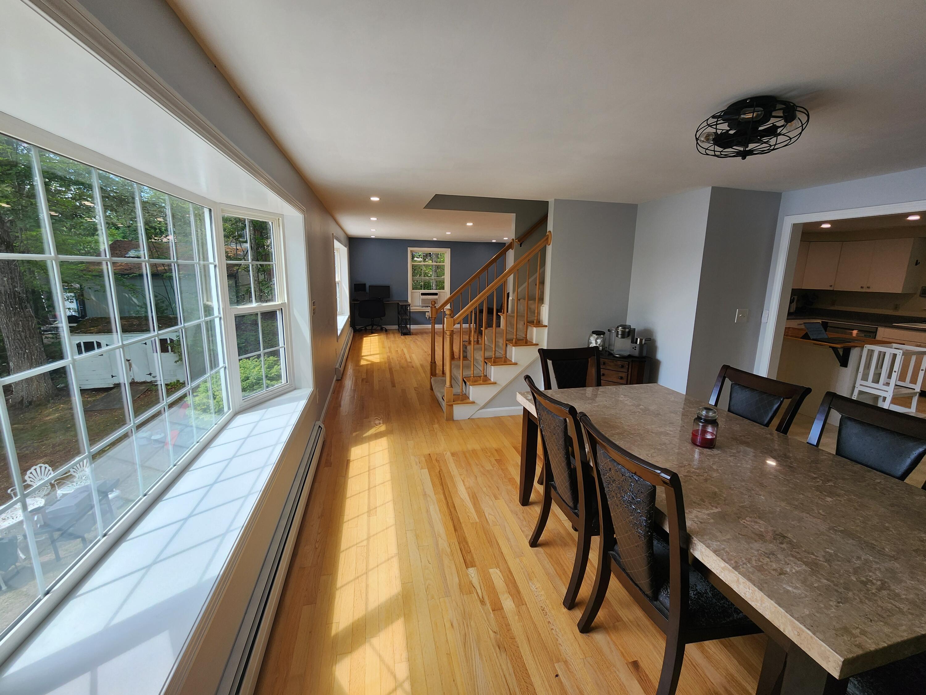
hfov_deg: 106.2
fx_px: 348
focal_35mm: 13
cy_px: 348
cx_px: 463
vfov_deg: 89.9
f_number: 2.2
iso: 50
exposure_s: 1/191
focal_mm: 2.2
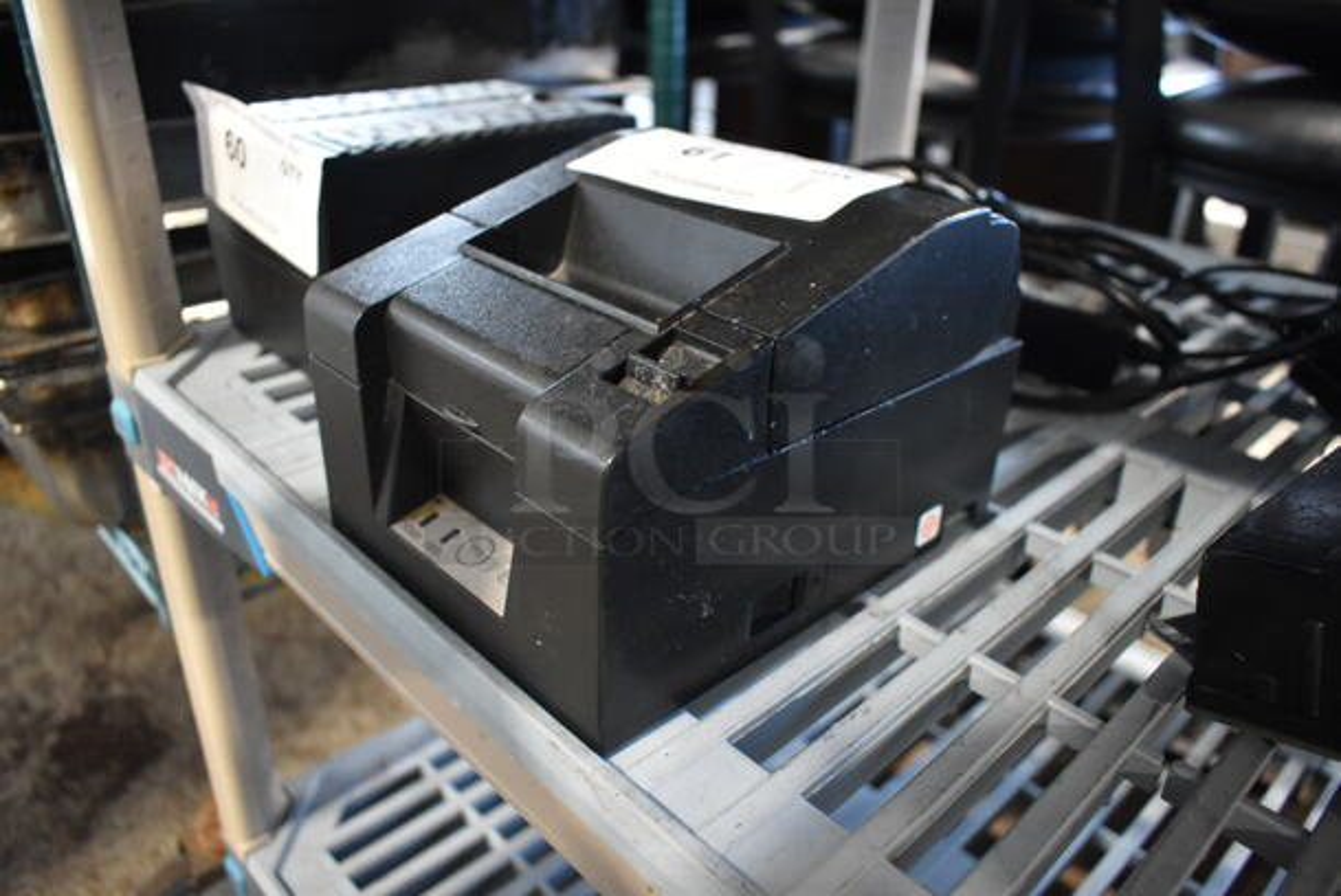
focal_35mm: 27
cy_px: 448
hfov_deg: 67.3
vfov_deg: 48.0
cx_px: 670
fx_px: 1007
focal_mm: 18
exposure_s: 1/30
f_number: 3.5
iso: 1800
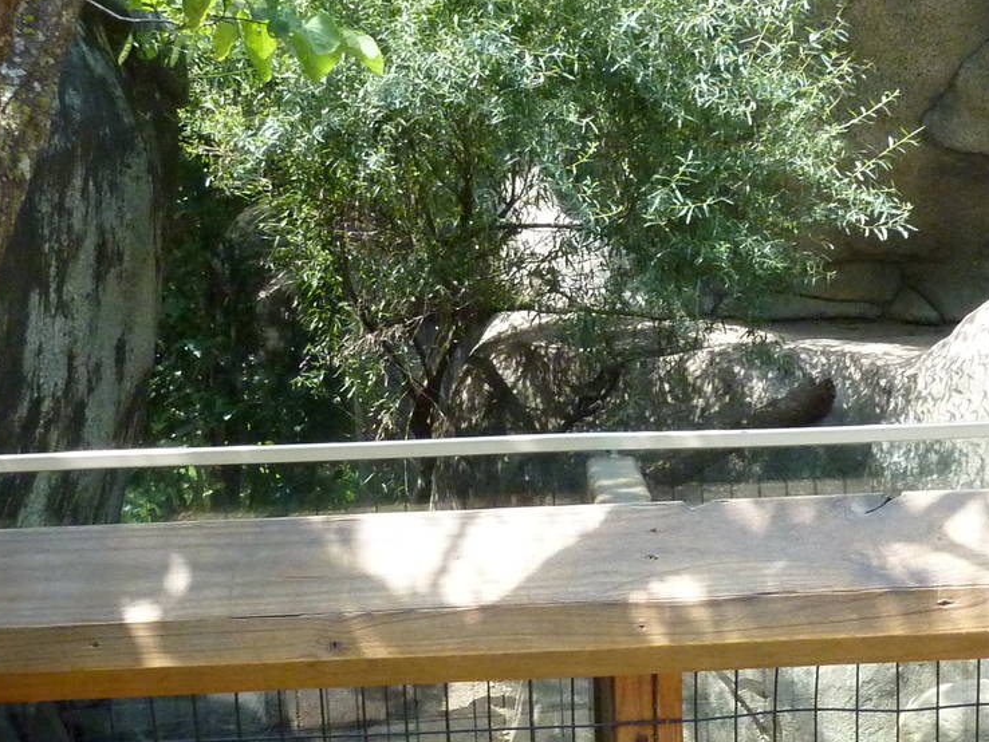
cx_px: 629
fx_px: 1858
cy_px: 538
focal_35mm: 65
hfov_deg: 29.7
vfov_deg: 22.4
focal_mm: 5
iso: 400
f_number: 3.4
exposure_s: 1/320
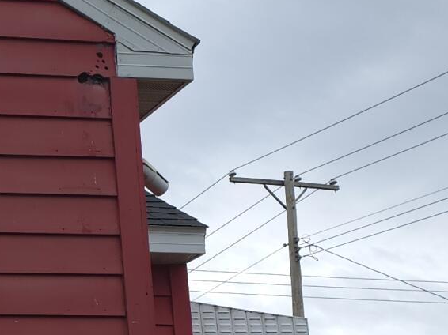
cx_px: -275
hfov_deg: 14.7
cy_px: 429
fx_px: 1578
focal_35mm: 122
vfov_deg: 11.8
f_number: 1.7
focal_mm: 6.3
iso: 12
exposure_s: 1/138
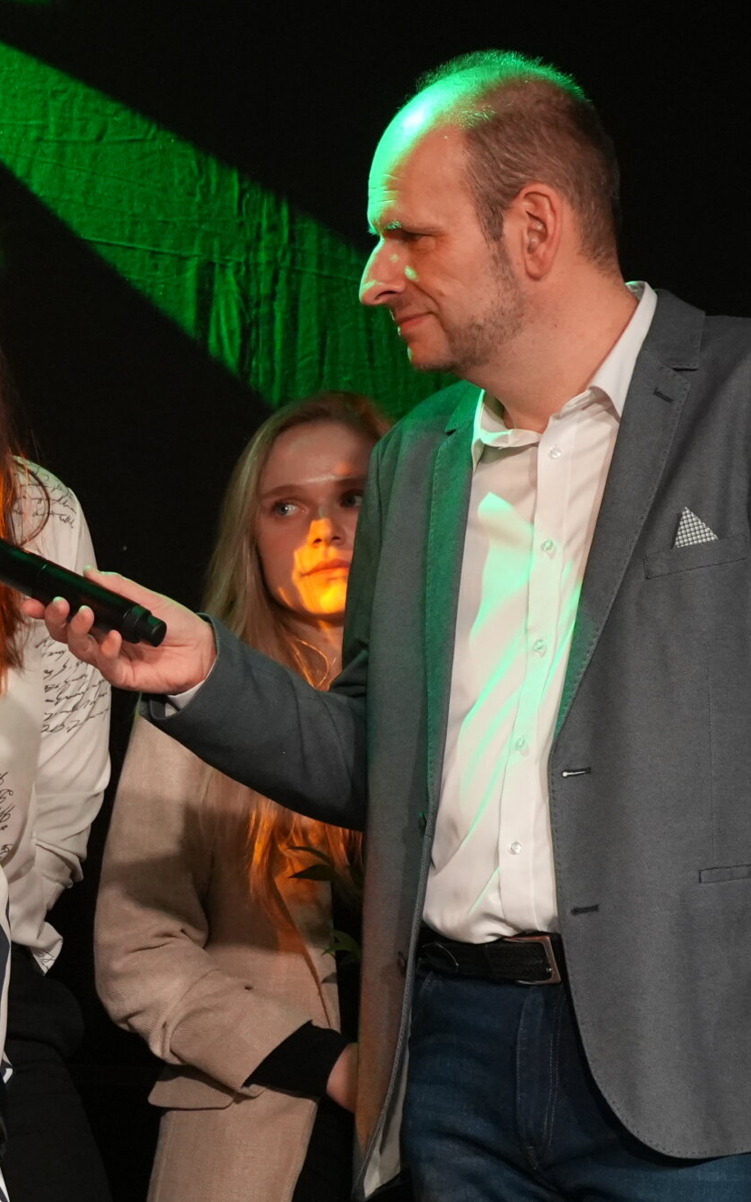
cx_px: -220
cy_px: 738
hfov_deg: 5.9
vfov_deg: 9.5
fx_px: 7204
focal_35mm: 220
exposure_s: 1/125
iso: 4000
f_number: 5.6
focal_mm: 75
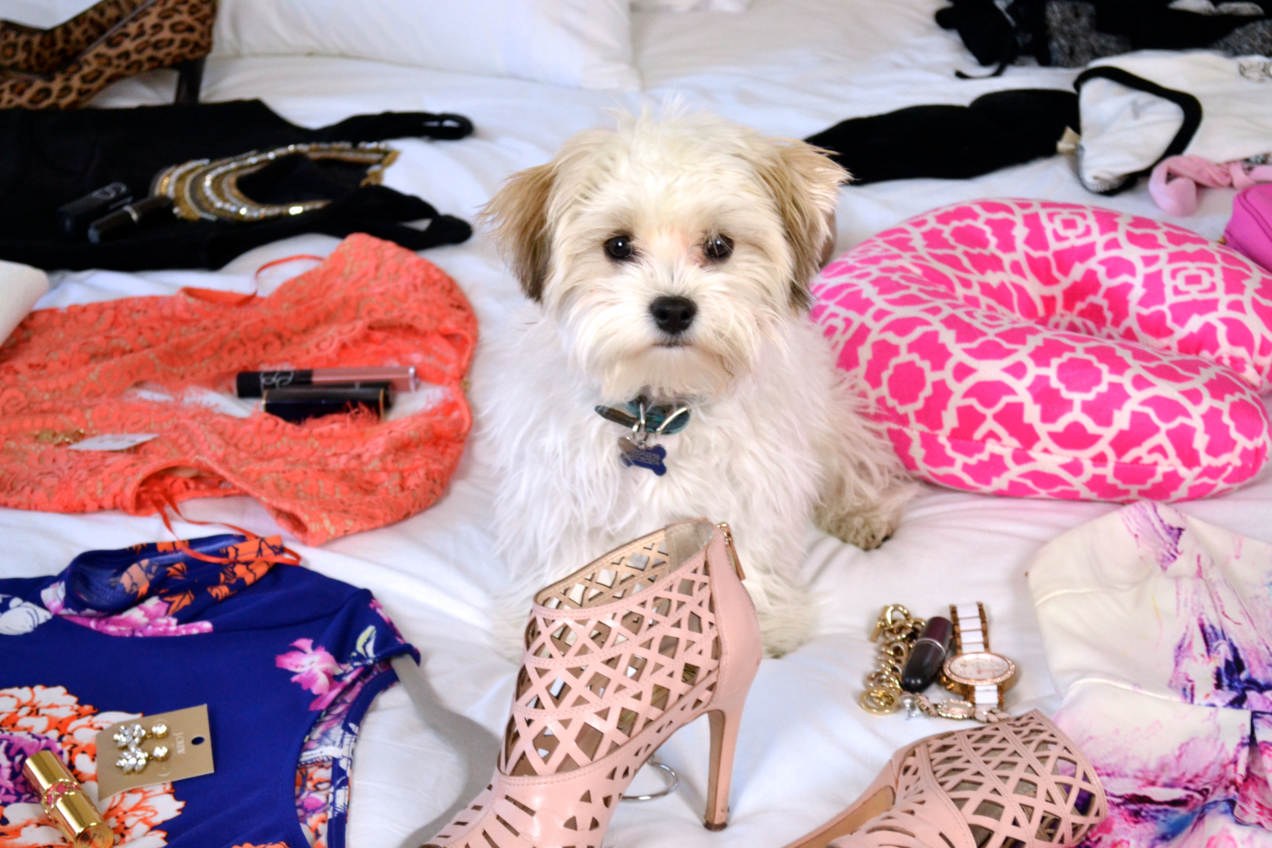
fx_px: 2915
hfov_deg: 24.6
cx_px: 636
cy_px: 424
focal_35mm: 82
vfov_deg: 16.6
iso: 1600
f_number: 5.6
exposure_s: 1/160
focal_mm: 55
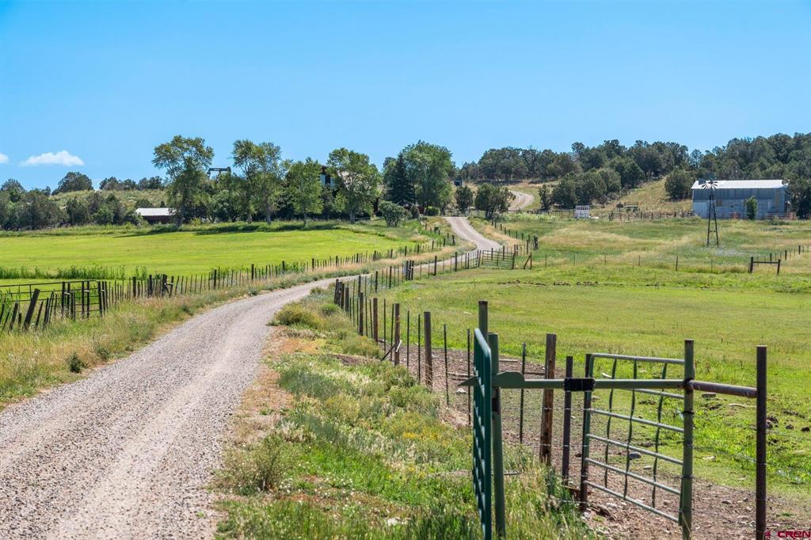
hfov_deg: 20.0
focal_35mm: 102
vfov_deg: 13.4
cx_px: 406
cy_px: 270
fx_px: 2297
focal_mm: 102
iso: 400
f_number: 8
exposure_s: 1/1000
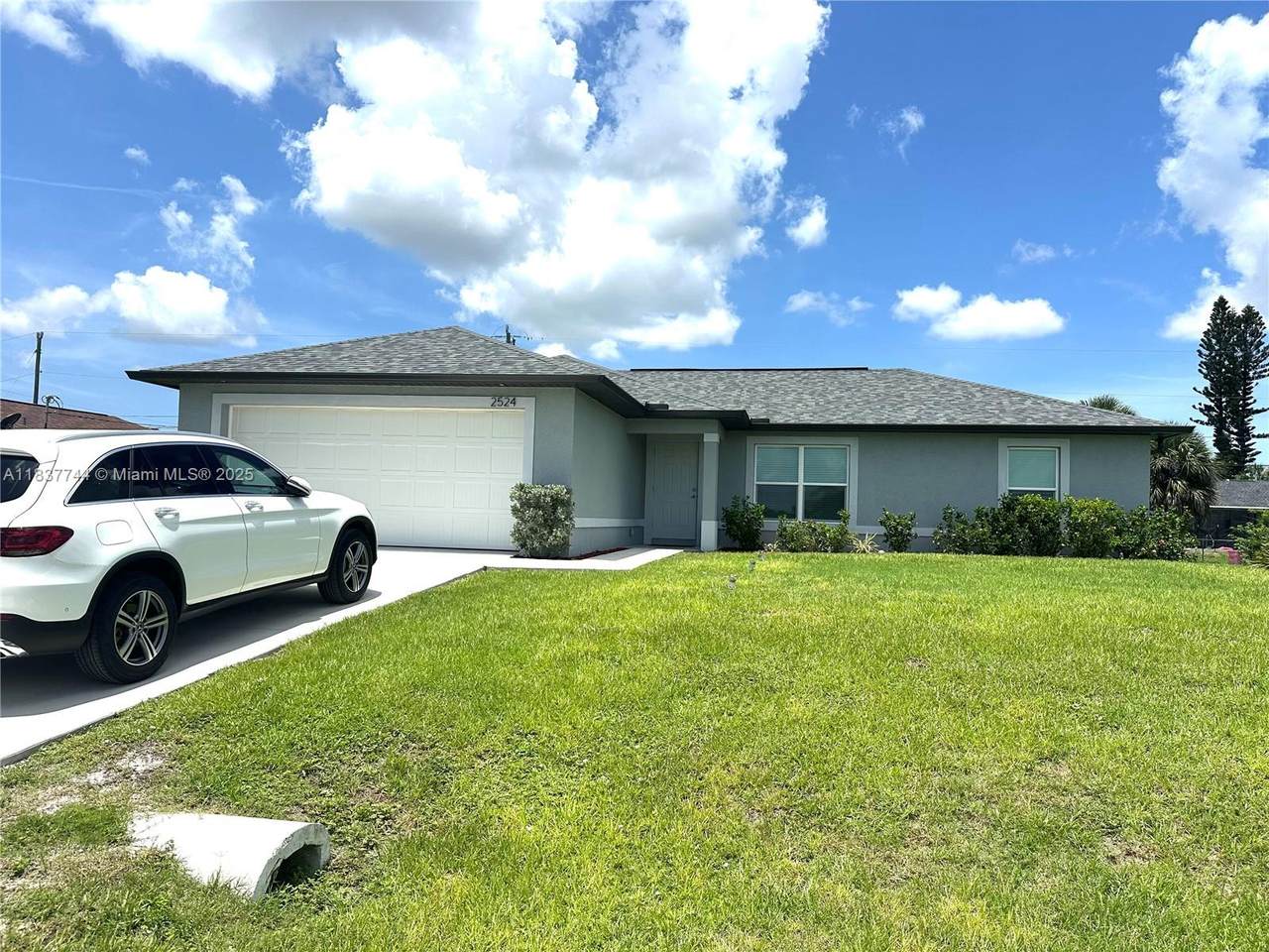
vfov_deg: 56.8
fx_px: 880
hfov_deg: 71.6
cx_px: 634
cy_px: 476
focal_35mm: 24
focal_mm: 6.86
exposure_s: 1/7576
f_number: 1.78
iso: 80
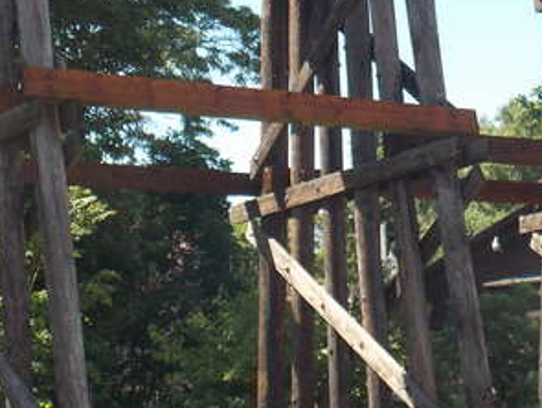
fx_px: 1740
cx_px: 435
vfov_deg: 13.3
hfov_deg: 17.6
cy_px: 129
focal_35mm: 111
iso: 80
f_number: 3.6
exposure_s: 1/250
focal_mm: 7.3
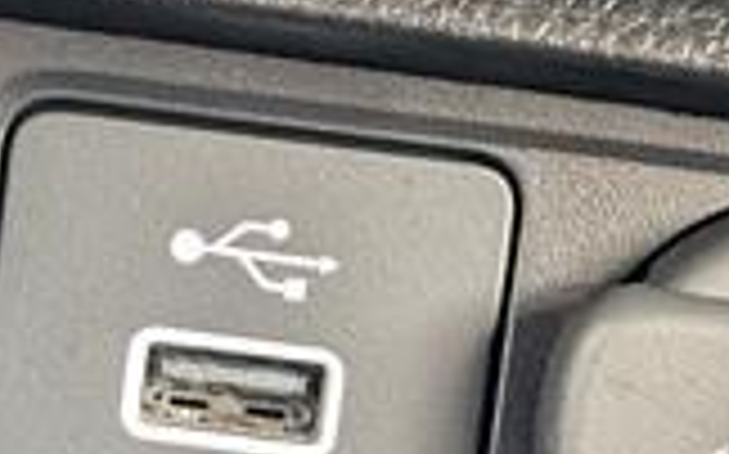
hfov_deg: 10.2
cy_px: 400
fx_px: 4070
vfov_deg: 6.4
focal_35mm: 205
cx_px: 68
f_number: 1.68
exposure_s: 1/189
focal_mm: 6.9
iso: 640
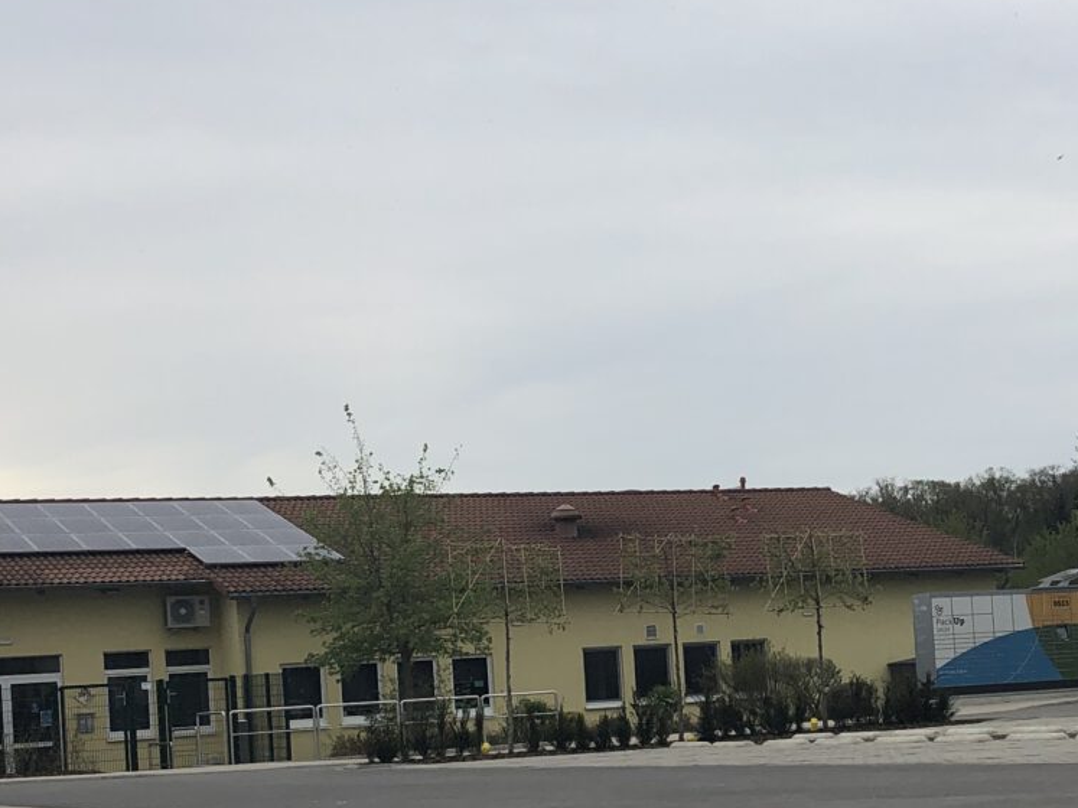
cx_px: 597
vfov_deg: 20.2
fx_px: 2242
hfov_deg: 27.0
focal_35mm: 72
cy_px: 649
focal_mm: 3.99
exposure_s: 1/684
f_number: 1.8
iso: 20
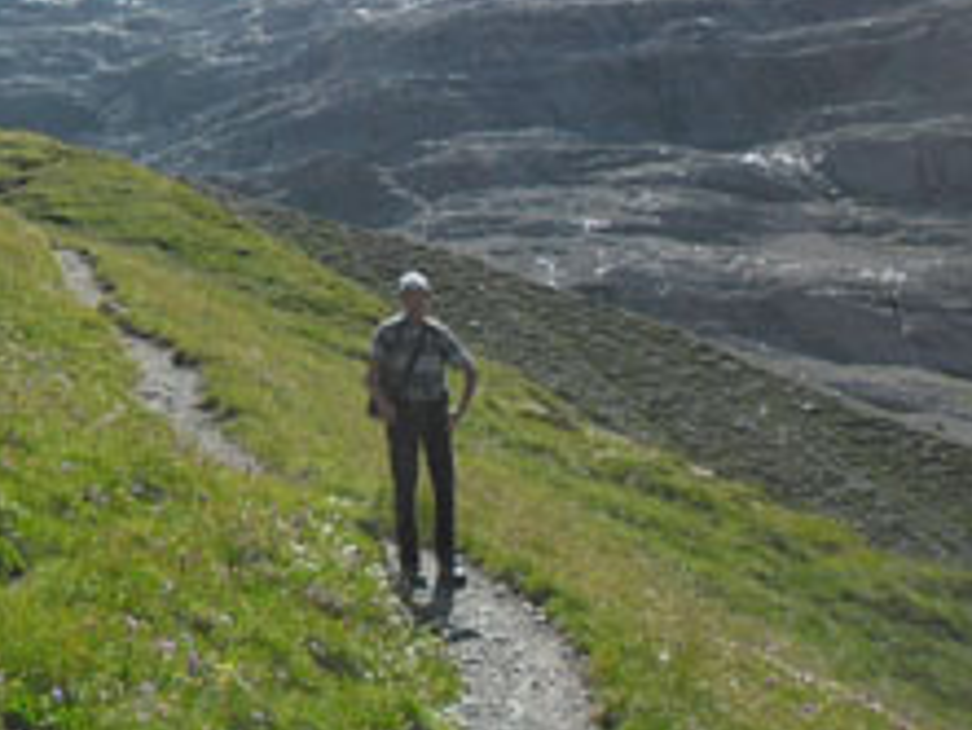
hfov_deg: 32.1
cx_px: -4
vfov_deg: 26.1
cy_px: 154
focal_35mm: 55
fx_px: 1545
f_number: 3.5
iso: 80
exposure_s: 1/789
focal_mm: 4.9
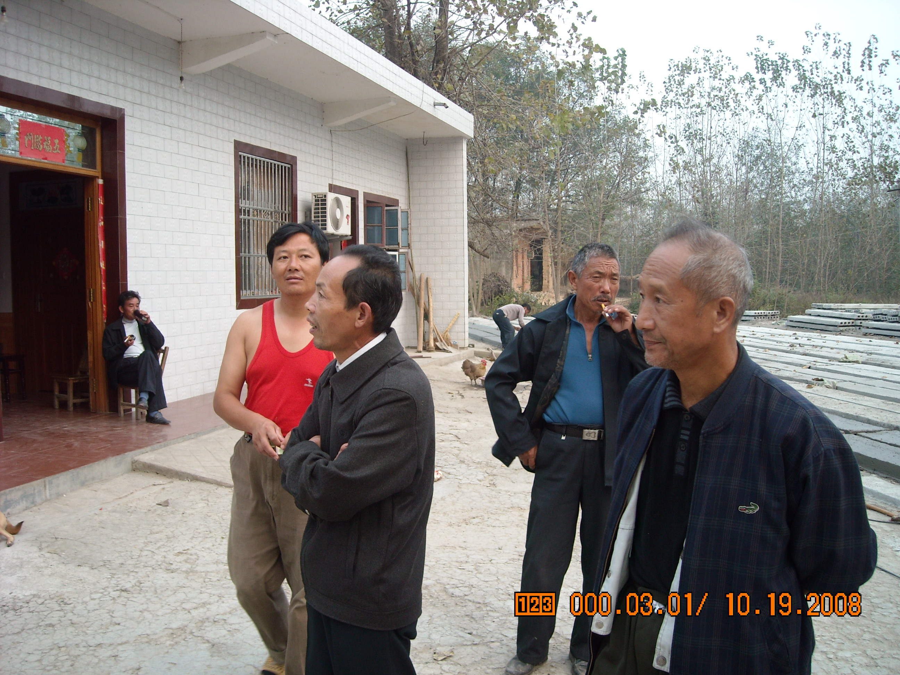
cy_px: 338
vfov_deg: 40.7
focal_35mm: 35
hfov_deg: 52.6
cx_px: 450
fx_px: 910
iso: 95
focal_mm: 5.7
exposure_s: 1/60
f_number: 2.8
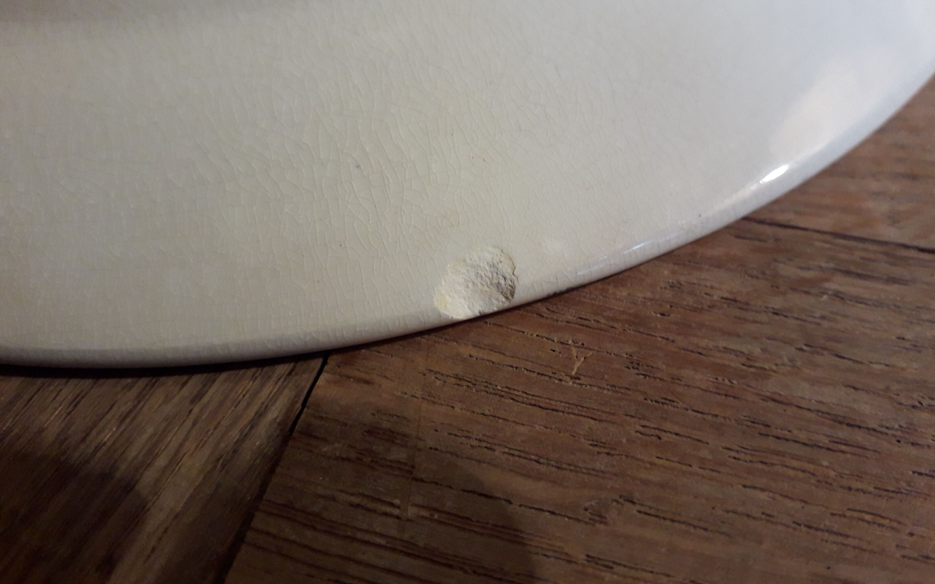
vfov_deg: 43.1
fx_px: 739
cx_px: 473
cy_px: 256
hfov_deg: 64.6
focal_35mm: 29
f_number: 1.9
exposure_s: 1/50
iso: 160
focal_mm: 3.6
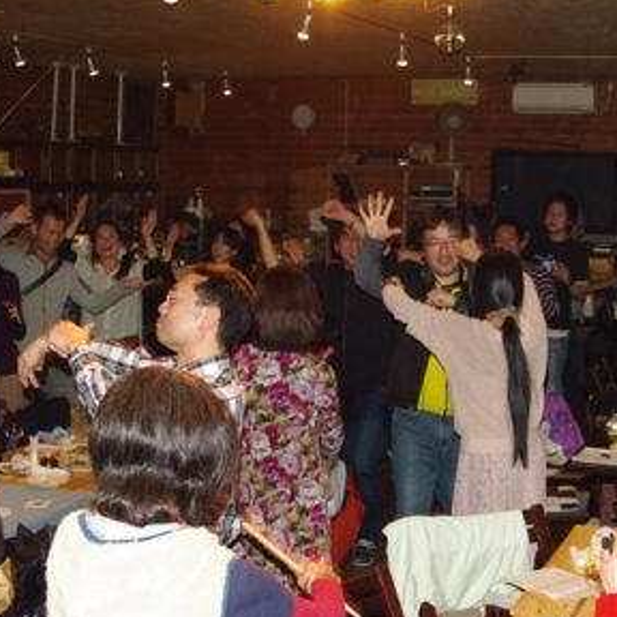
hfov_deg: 27.3
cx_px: 471
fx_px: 1250
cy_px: 336
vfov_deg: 27.7
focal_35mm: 62
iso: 800
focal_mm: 28
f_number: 5.6
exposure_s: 1/45
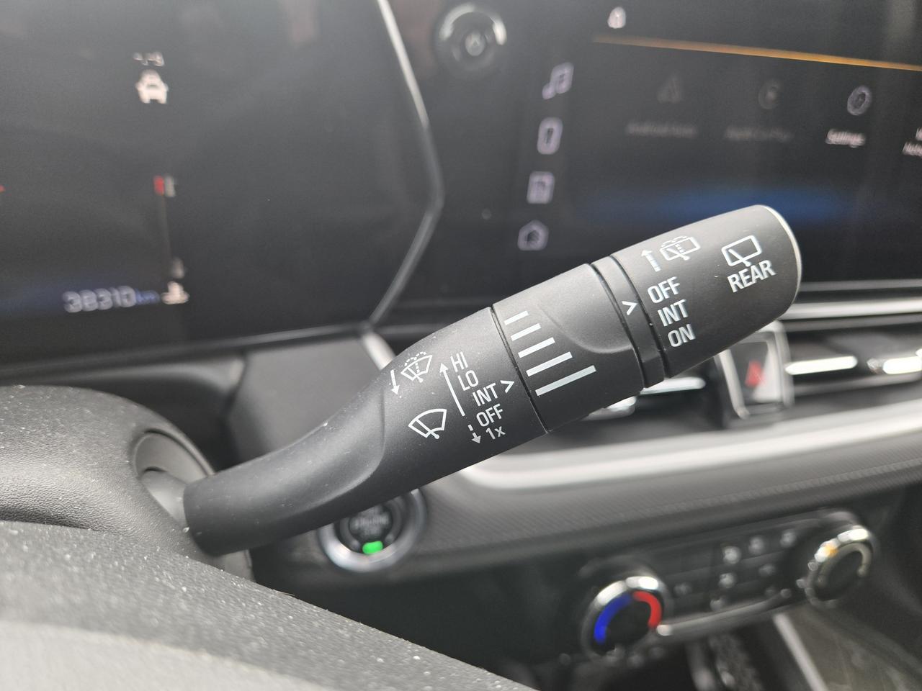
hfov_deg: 73.9
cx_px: 461
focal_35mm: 23
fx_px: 613
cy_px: 346
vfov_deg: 58.9
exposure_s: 1/180
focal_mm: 5.4
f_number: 1.8
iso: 80
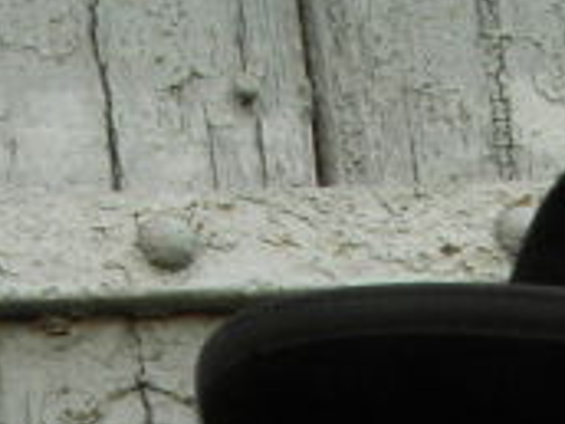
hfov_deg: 6.9
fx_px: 4570
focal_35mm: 280
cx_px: 1045
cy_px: 1233
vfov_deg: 5.1
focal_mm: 8.6
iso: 80
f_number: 3.9
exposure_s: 1/200
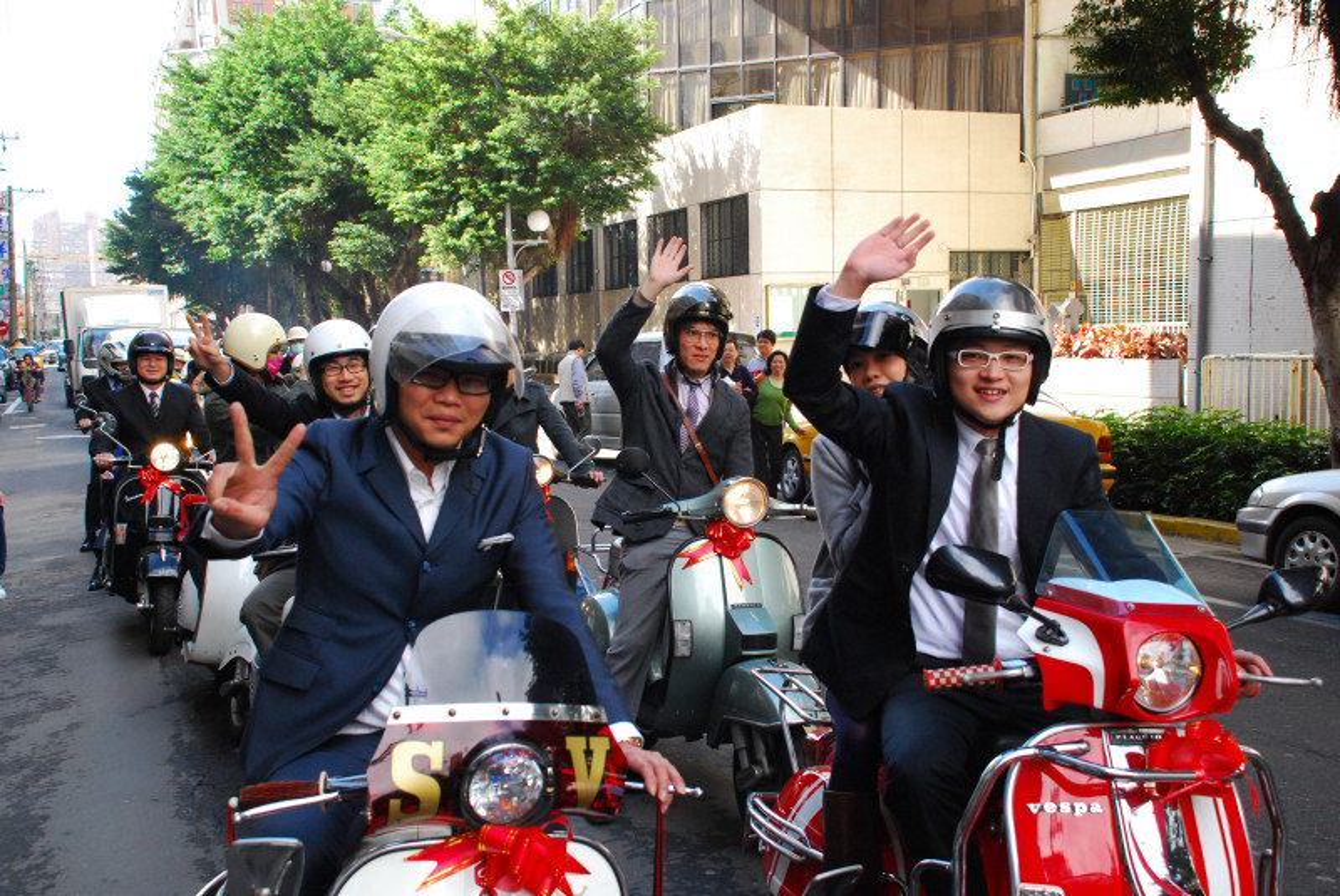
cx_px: 670
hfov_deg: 49.5
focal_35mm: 39
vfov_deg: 34.3
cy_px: 448
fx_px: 1453
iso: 1000
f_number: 5
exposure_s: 1/500
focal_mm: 26
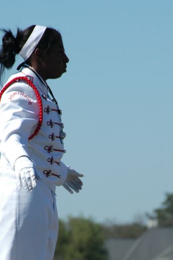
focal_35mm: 602
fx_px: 4348
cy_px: 212
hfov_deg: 2.3
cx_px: 81
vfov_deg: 3.4
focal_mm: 200
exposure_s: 1/800
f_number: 7.1
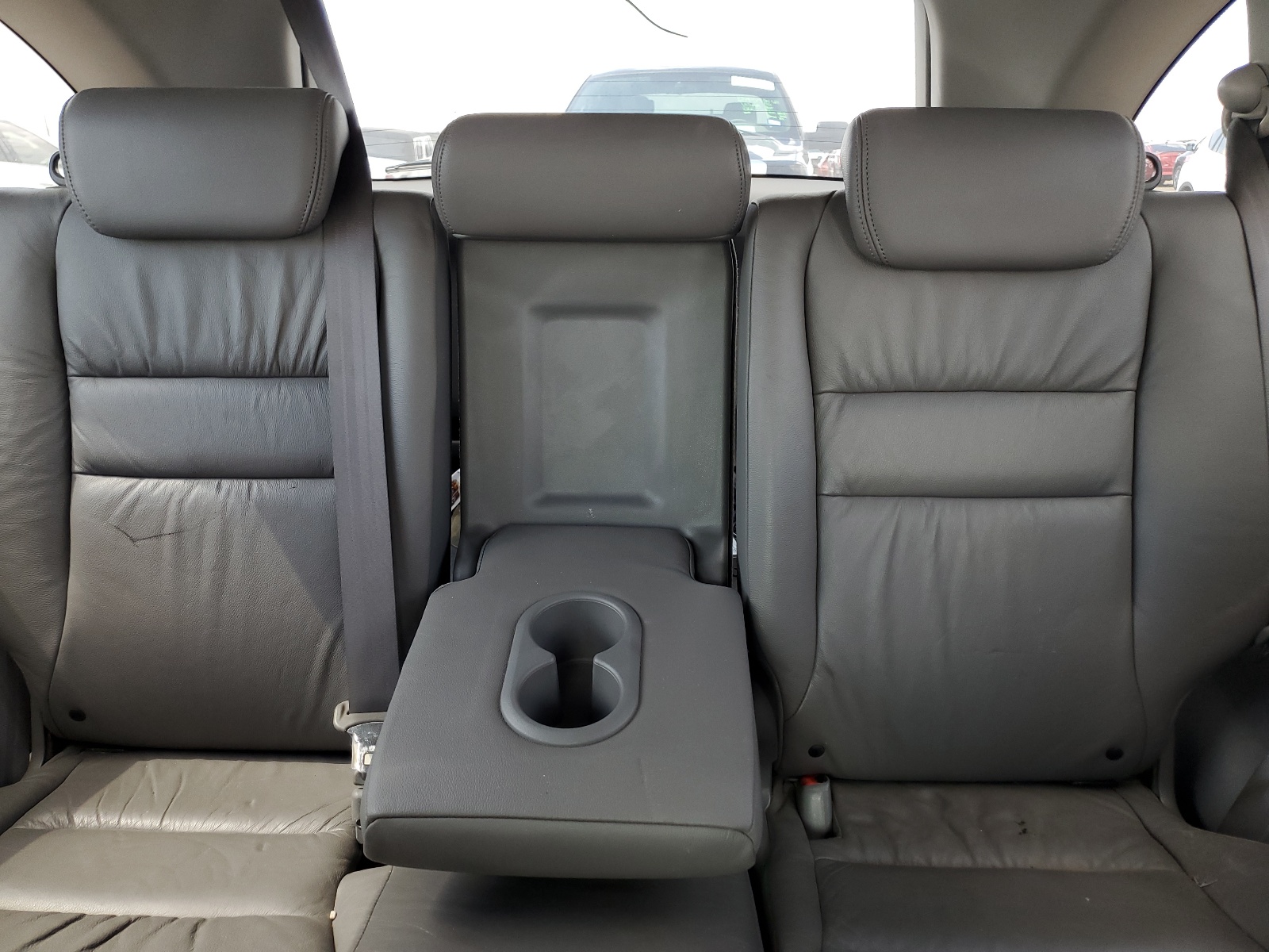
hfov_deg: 67.3
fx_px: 953
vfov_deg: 53.1
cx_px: 634
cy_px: 476
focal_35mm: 26
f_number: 1.5
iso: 63
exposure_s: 1/120
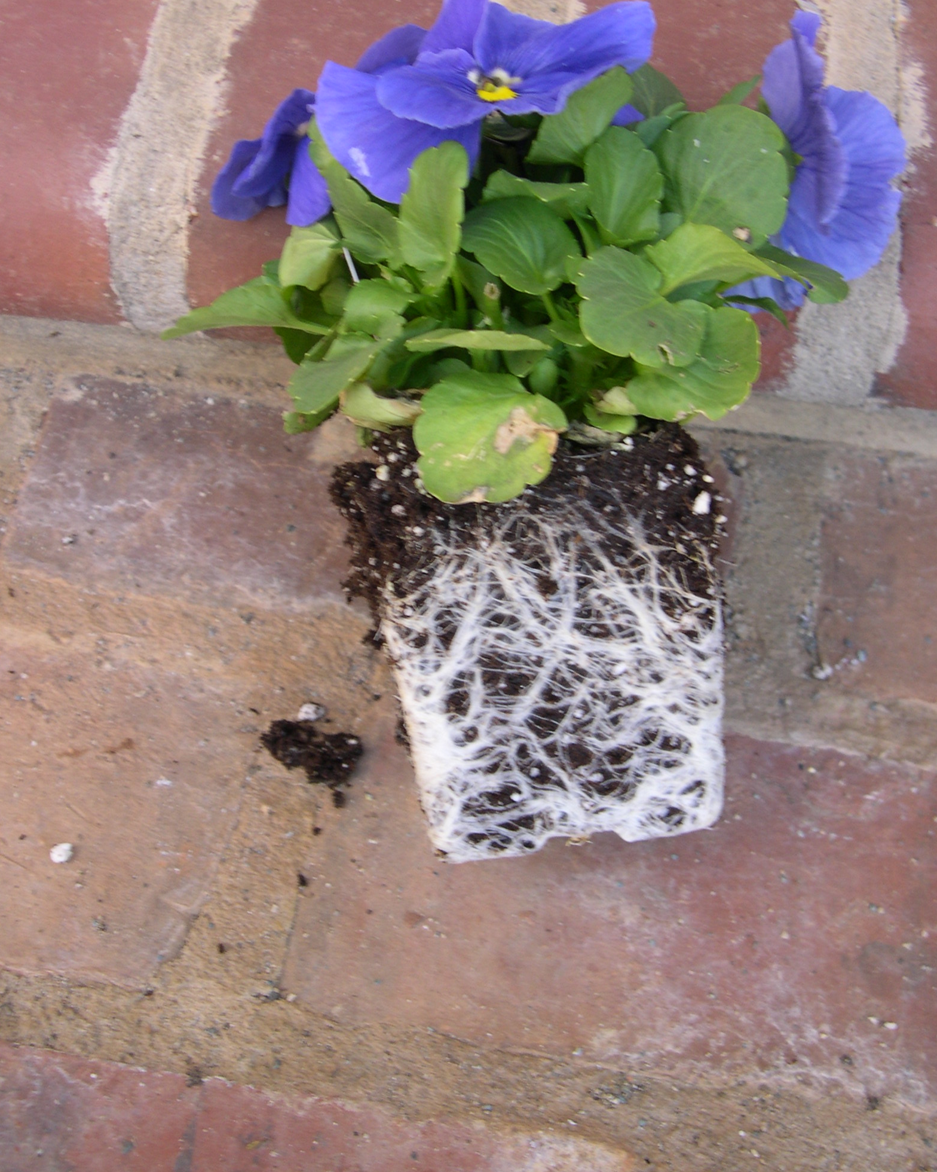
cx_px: 429
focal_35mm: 43
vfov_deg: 42.8
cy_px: 514
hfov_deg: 34.9
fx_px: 1491
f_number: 2.8
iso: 100
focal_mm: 8
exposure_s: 1/39.8
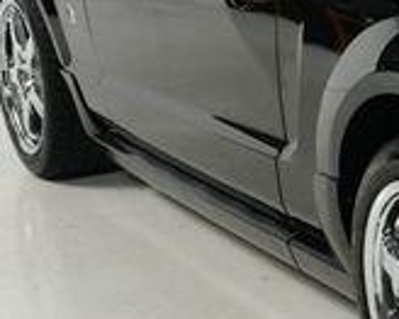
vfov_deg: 10.8
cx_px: 701
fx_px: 1688
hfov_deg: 12.4
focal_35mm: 143
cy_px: 127
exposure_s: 1/160
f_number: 10
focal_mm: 26
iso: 100
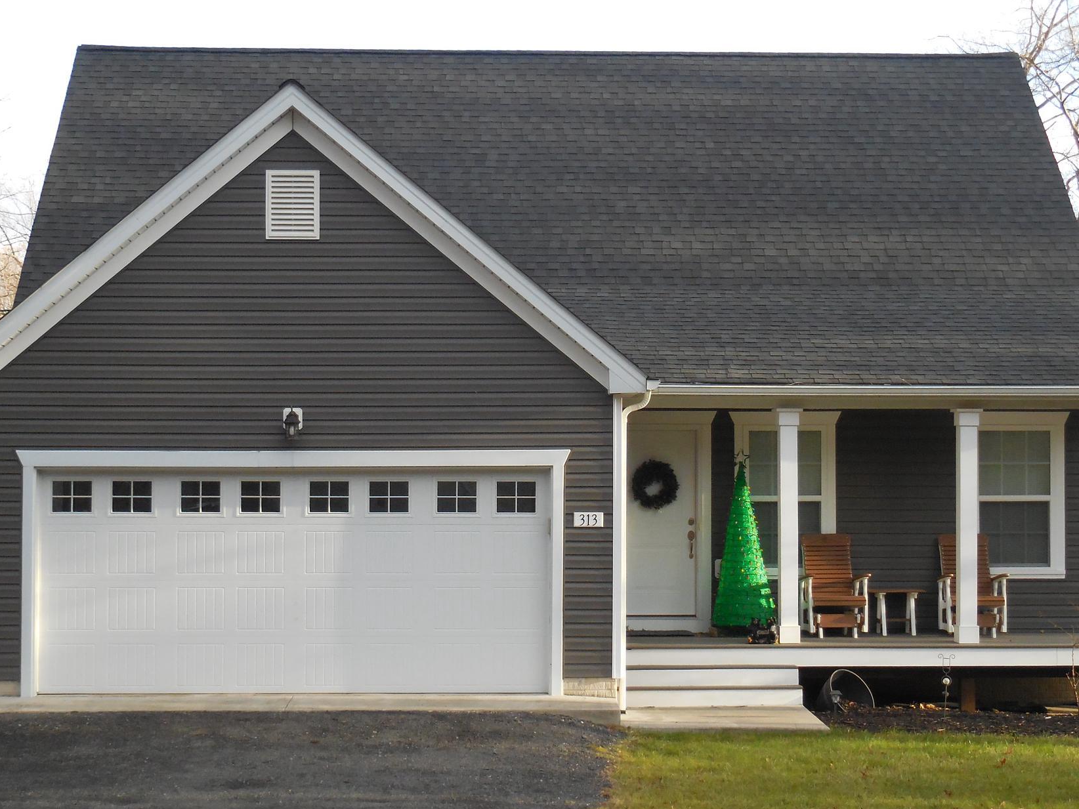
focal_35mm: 76
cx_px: 575
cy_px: 380
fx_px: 2369
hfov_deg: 25.7
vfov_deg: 19.4
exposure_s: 1/250
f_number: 4.5
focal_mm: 11
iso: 320
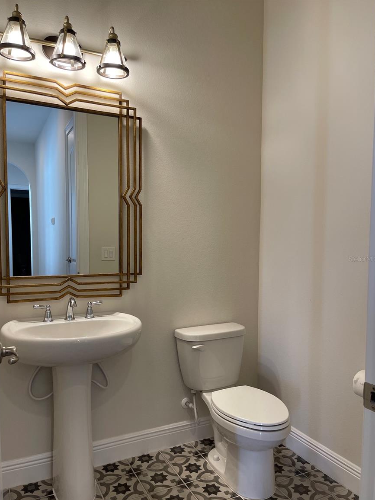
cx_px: 185
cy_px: 259
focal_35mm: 27
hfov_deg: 51.4
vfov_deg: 65.3
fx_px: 390
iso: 125
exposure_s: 1/120
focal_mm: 5.1
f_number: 1.6
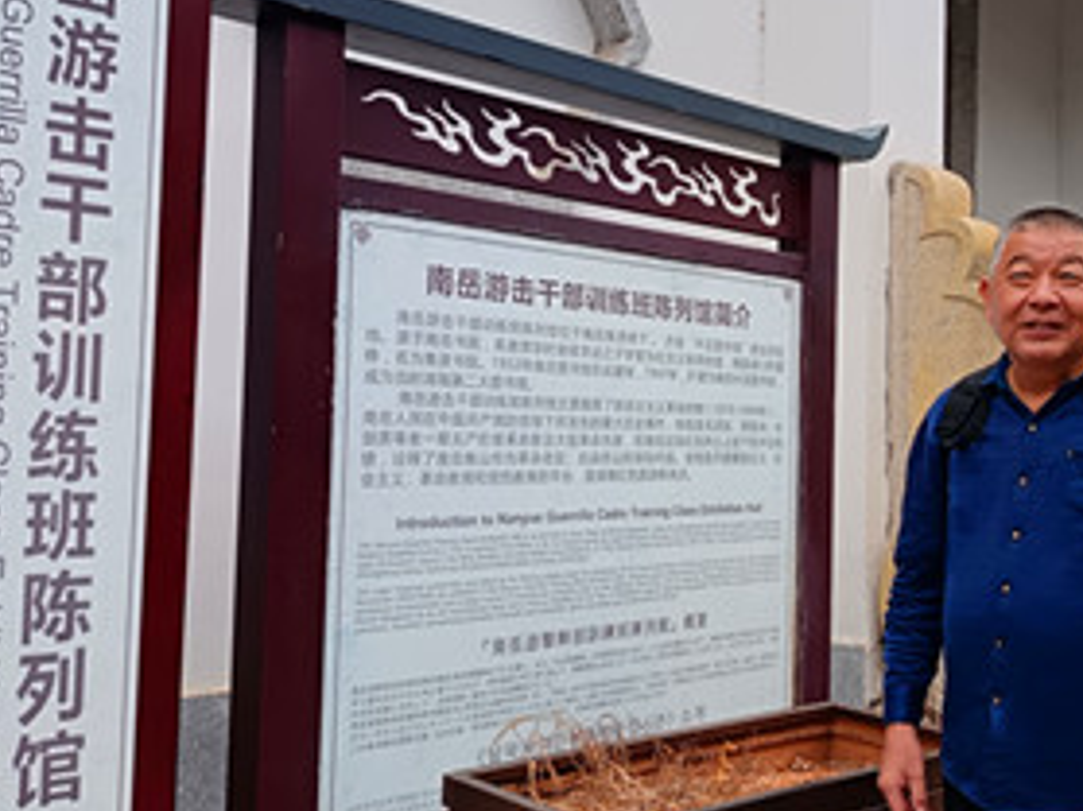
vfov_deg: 33.6
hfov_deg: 42.9
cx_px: 772
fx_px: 1345
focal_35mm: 43
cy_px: 371
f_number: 1.75
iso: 185
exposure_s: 1/100
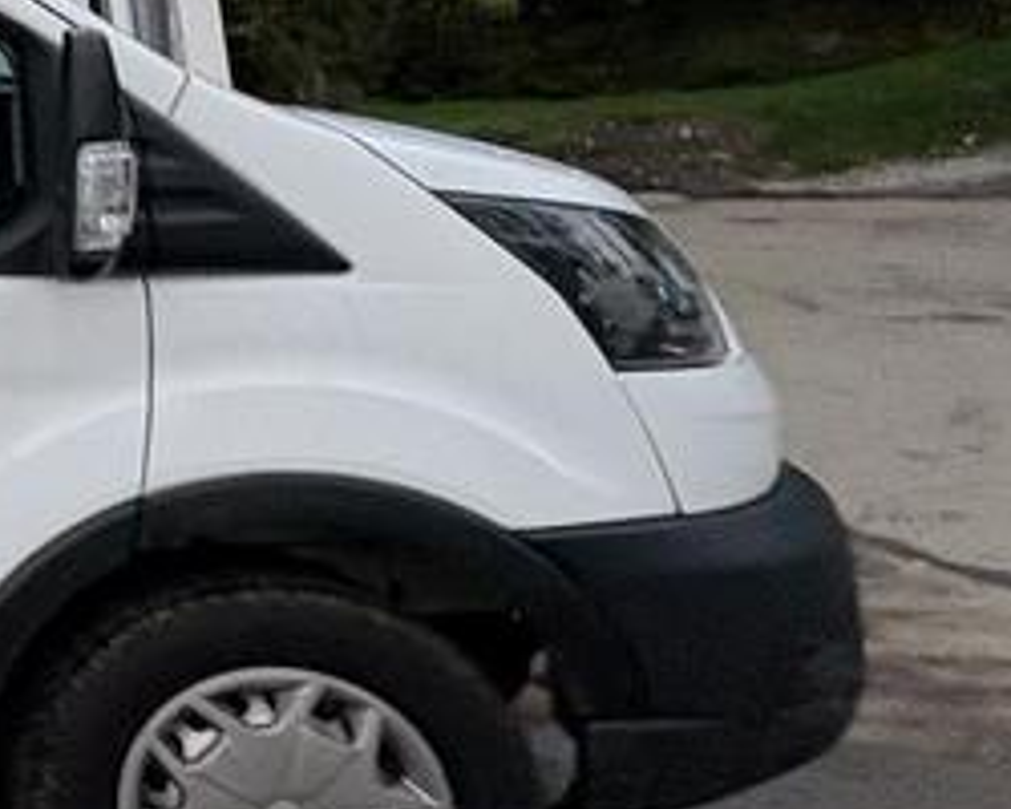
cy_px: 154
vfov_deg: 30.1
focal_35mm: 49
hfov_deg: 22.9
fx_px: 1466
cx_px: -764
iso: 64
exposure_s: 1/99
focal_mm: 2.22
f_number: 2.2
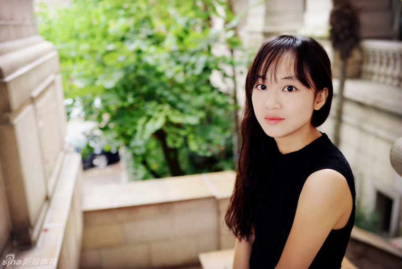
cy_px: 134
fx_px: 391
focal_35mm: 35
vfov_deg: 37.9
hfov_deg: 54.4
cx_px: 201
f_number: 2.8
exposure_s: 1/60
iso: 400
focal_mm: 35
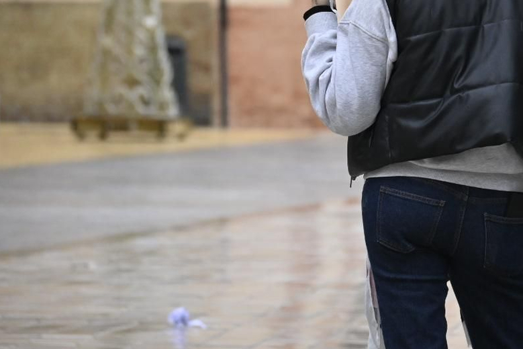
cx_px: 365
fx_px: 7160
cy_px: 17
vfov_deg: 2.8
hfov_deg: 4.2
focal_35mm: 493
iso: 800
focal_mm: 160
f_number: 5.6
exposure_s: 1/320
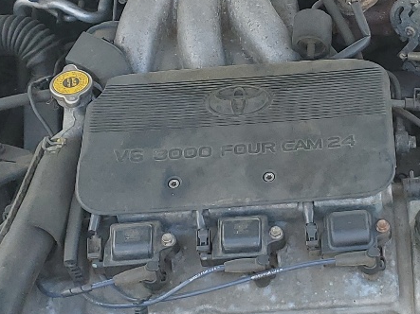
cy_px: 167
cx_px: 354
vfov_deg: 15.7
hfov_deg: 20.6
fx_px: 1140
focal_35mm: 94
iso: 50
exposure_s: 1/714
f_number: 1.5
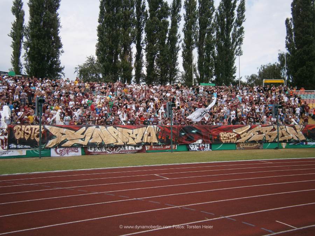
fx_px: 328
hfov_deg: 51.4
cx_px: 158
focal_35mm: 36
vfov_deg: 39.7
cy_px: 118
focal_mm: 6.4
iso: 80
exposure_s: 1/500
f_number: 3.1
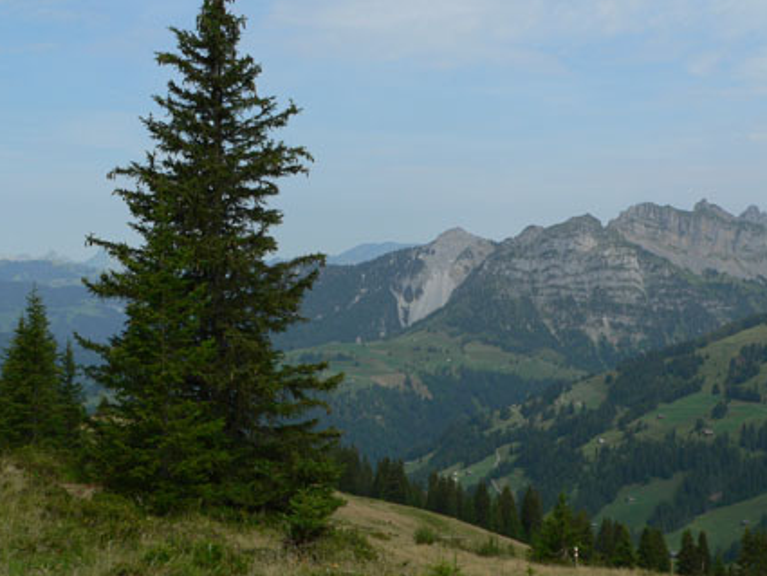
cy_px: 276
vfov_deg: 27.0
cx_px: 372
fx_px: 1197
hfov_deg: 35.5
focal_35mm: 54
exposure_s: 1/500
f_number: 5.2
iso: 80
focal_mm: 8.4
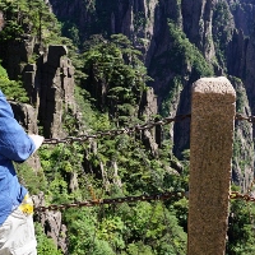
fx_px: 383
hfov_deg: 36.6
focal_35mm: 46
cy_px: 94
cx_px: 154
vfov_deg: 36.6
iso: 100
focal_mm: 18
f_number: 8
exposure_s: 1/125
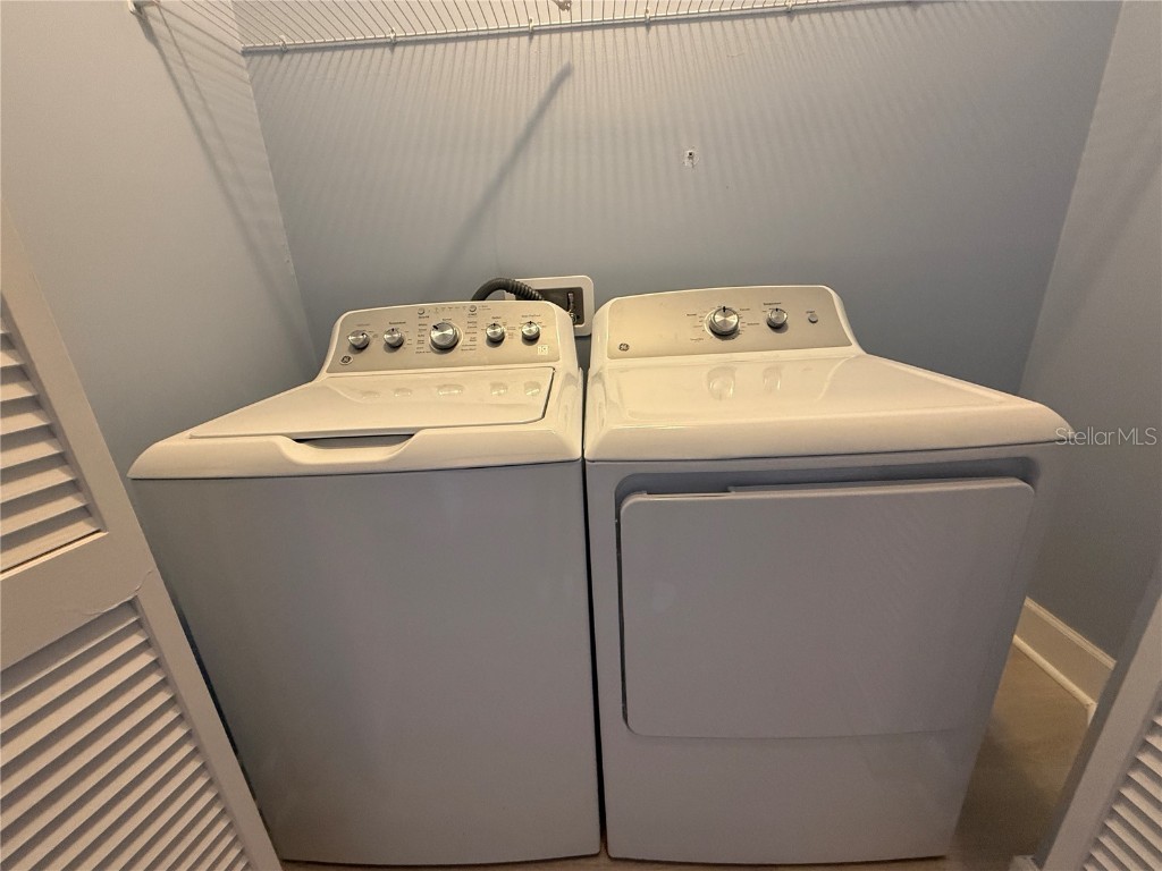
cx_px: 581
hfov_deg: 102.1
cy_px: 436
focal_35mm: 14
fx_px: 470
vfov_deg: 85.7
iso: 320
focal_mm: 2.22
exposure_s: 1/60
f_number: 2.2
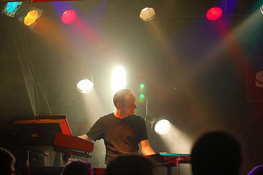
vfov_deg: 13.0
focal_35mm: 105
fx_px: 767
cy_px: 88
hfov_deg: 19.5
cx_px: 132
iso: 200
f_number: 3.2
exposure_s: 1/80
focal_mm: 70
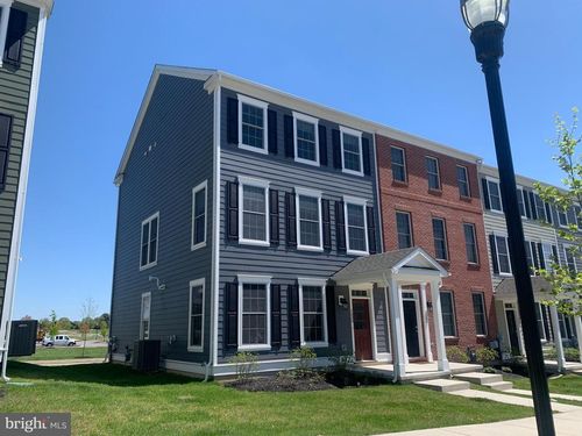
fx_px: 437
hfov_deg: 67.3
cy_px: 218
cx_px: 291
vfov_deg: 53.1
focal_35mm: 26
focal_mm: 4.25
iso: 25
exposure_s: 1/1812
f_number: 1.8
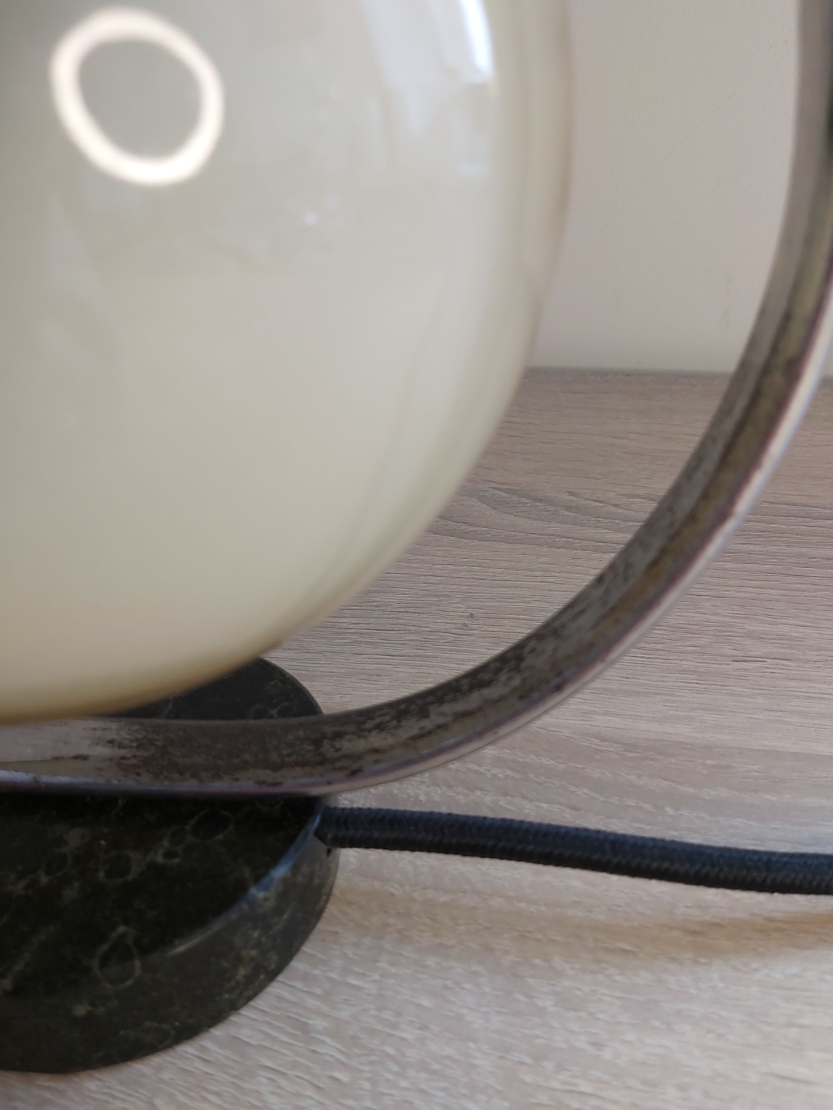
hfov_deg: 51.4
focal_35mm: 27
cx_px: 410
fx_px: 866
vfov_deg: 65.3
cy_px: 557
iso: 80
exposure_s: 1/50
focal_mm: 3.92
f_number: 1.7
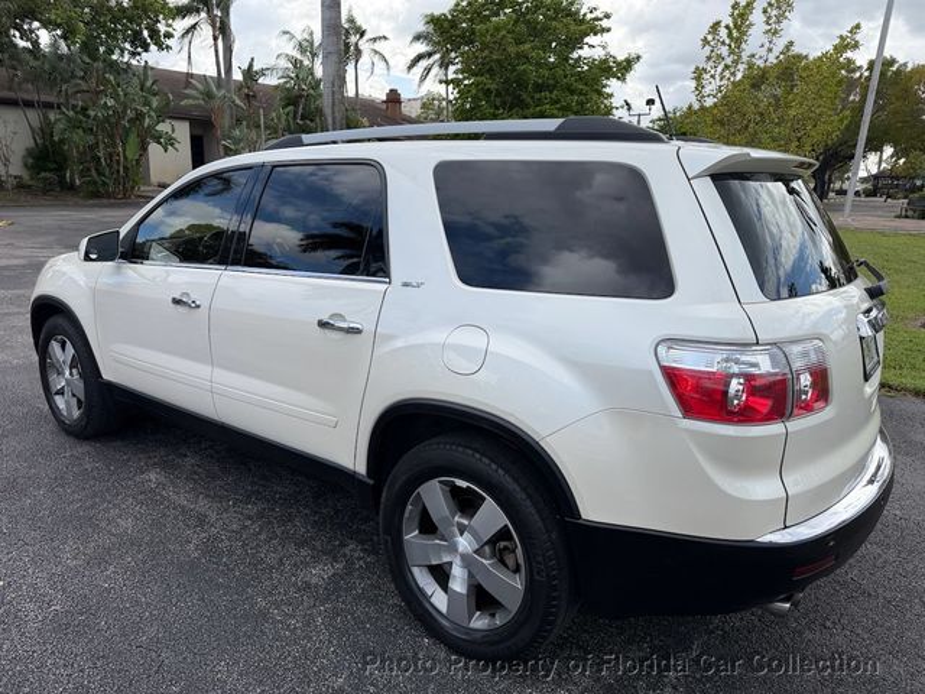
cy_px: 347
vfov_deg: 56.8
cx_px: 462
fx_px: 641
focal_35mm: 24
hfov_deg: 71.6
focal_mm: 6.76
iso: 80
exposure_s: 1/2611
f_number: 1.78
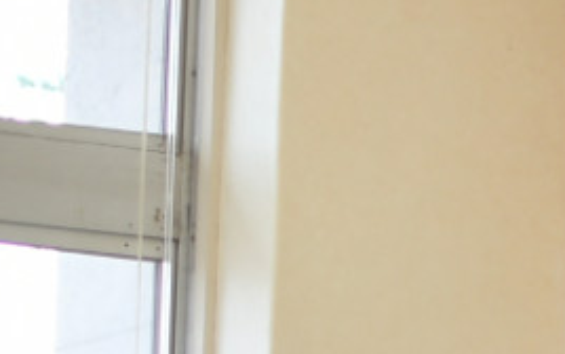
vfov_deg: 3.3
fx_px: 6146
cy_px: 747
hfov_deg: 5.2
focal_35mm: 399
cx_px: 1130
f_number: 2.8
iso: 100
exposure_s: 1/100
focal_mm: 35
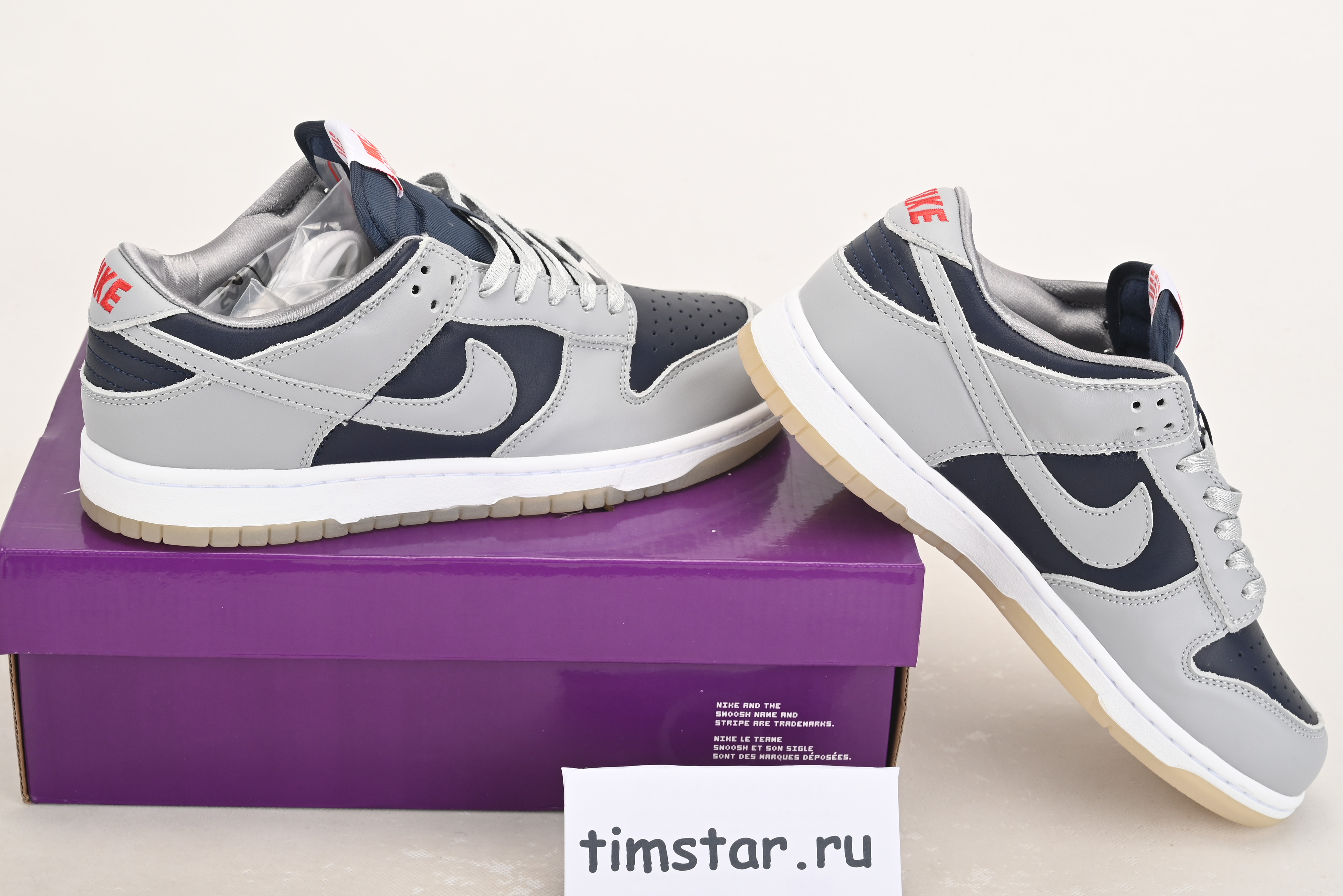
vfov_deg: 22.6
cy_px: 499
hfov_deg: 33.4
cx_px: 634
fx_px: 2239
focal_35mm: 60
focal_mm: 46
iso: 100
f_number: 11
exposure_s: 1/200
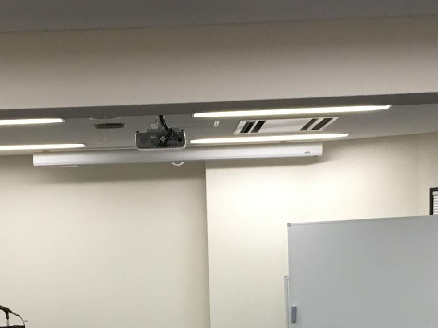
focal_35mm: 119
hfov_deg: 16.5
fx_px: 1506
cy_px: 603
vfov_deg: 11.5
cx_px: 176
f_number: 2.2
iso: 40
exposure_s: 1/30
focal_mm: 4.15
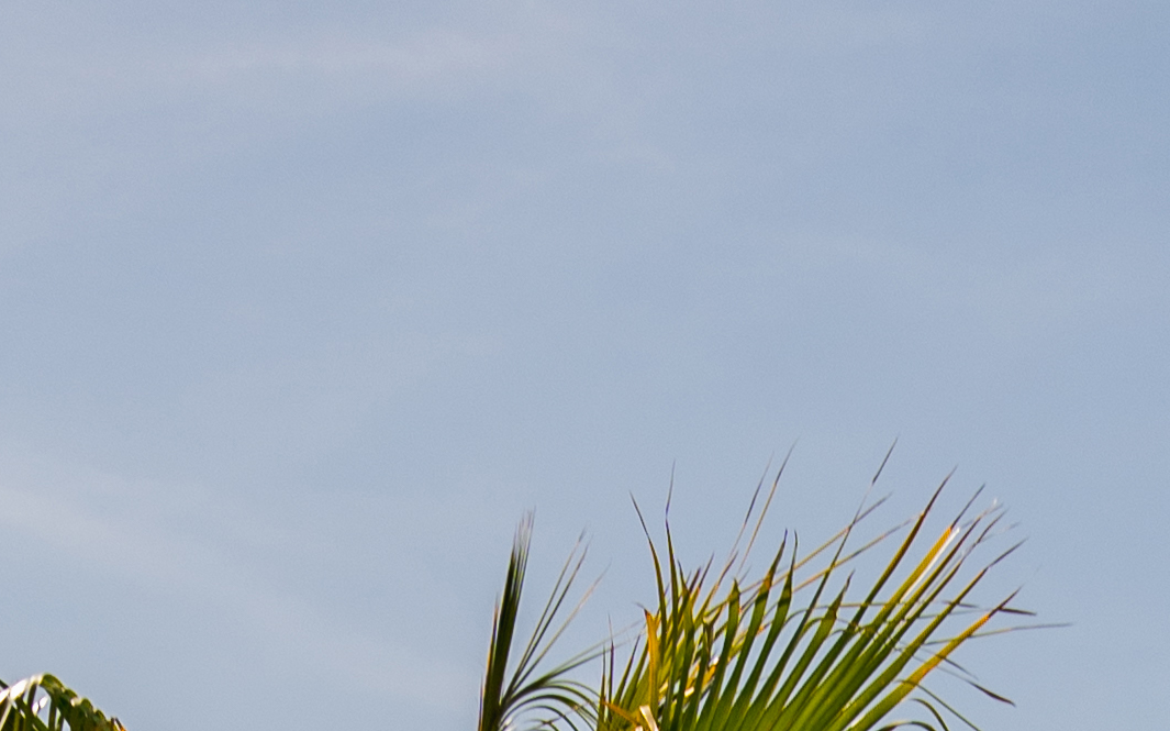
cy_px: 3366
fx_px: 11125
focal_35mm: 349
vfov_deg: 3.5
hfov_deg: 6.0
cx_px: 1597
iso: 100
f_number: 7.1
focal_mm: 53
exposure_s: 1/400
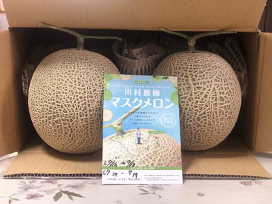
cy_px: 102
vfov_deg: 28.0
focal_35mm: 52
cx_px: 136
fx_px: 409
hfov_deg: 36.8
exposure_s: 1/33
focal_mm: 6
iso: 80
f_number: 2.4
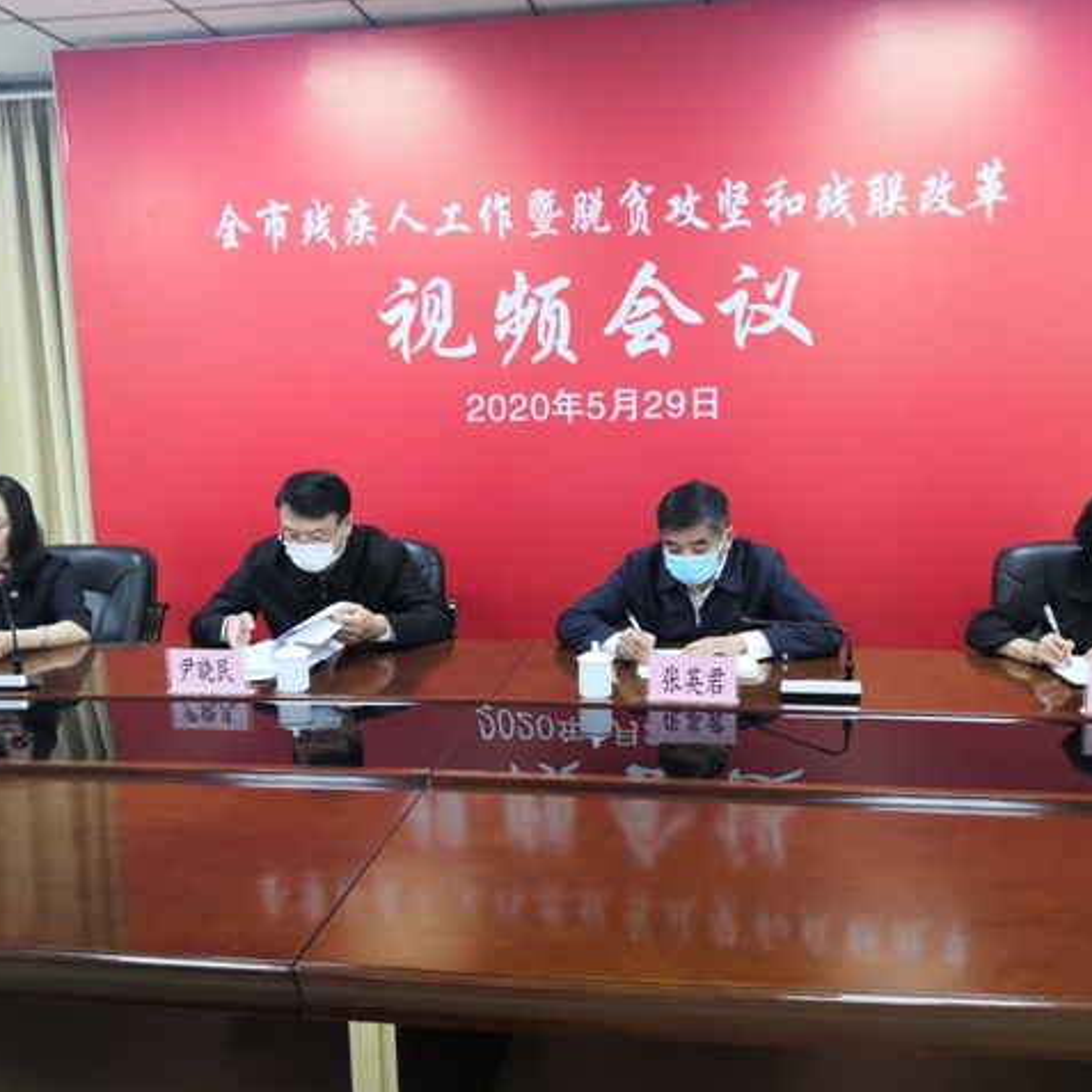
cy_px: 547
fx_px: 1142
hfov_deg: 51.1
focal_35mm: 32
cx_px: 549
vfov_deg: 51.1
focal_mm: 3.95
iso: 400
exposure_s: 1/33.3
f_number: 1.8
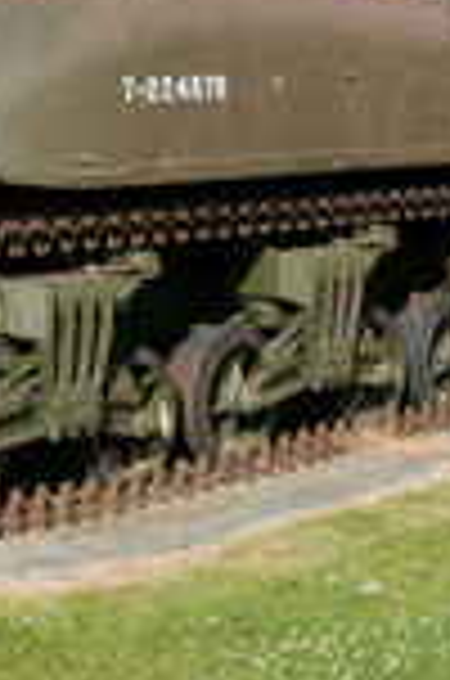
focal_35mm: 105
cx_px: 9
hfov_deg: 12.8
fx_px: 1978
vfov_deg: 19.2
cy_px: 104
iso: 200
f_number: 8
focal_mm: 19
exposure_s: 1/320
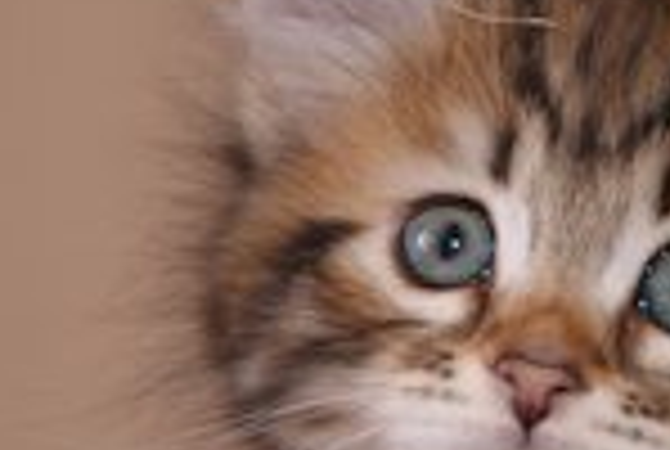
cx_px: 674
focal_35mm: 221
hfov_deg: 9.2
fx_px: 4128
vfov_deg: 6.2
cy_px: 464
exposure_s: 1/80
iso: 400
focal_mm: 55
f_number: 5.6
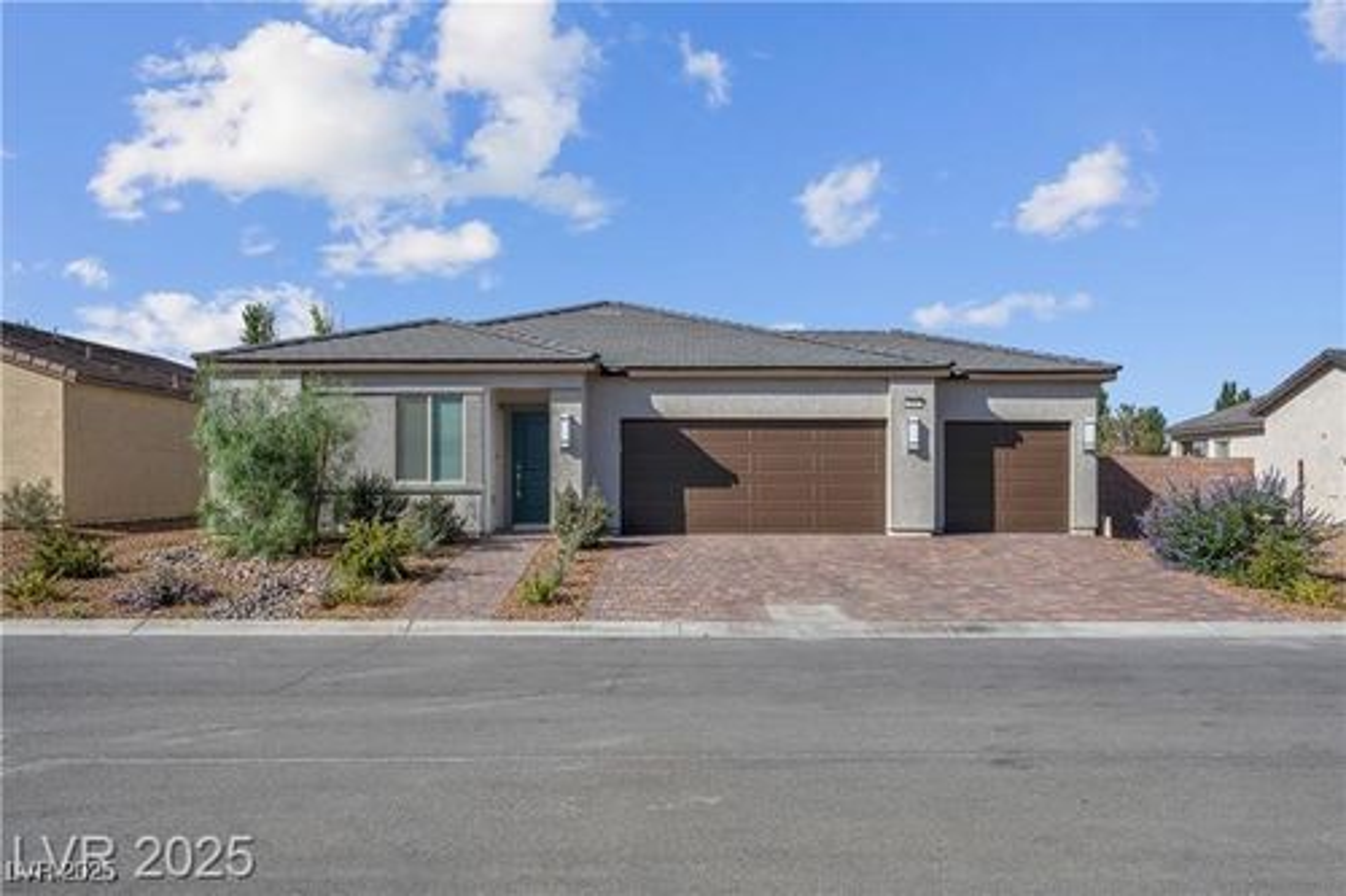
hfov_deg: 63.7
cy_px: 448
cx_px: 673
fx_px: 1084
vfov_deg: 44.9
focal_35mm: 29
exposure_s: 1/320
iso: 100
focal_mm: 29
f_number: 9
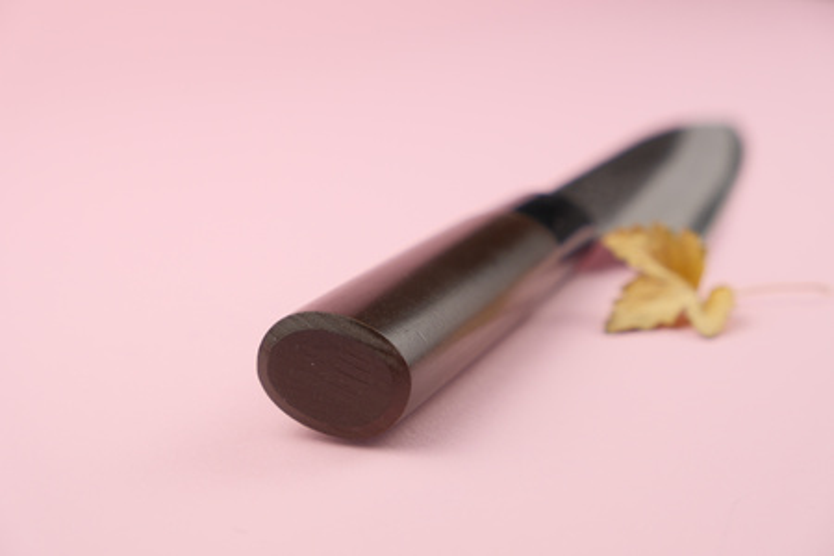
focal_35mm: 83
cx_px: 417
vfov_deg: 16.5
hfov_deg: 24.5
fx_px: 1923
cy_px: 278
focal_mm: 55
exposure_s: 1/125
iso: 400
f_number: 5.6
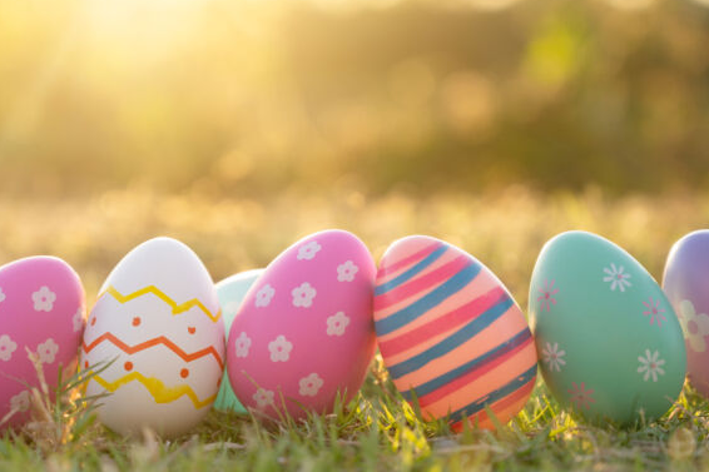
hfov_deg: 21.5
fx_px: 1870
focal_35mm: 95
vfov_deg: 14.4
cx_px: 357
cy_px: 271
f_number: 4
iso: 160
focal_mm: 70
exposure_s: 1/640
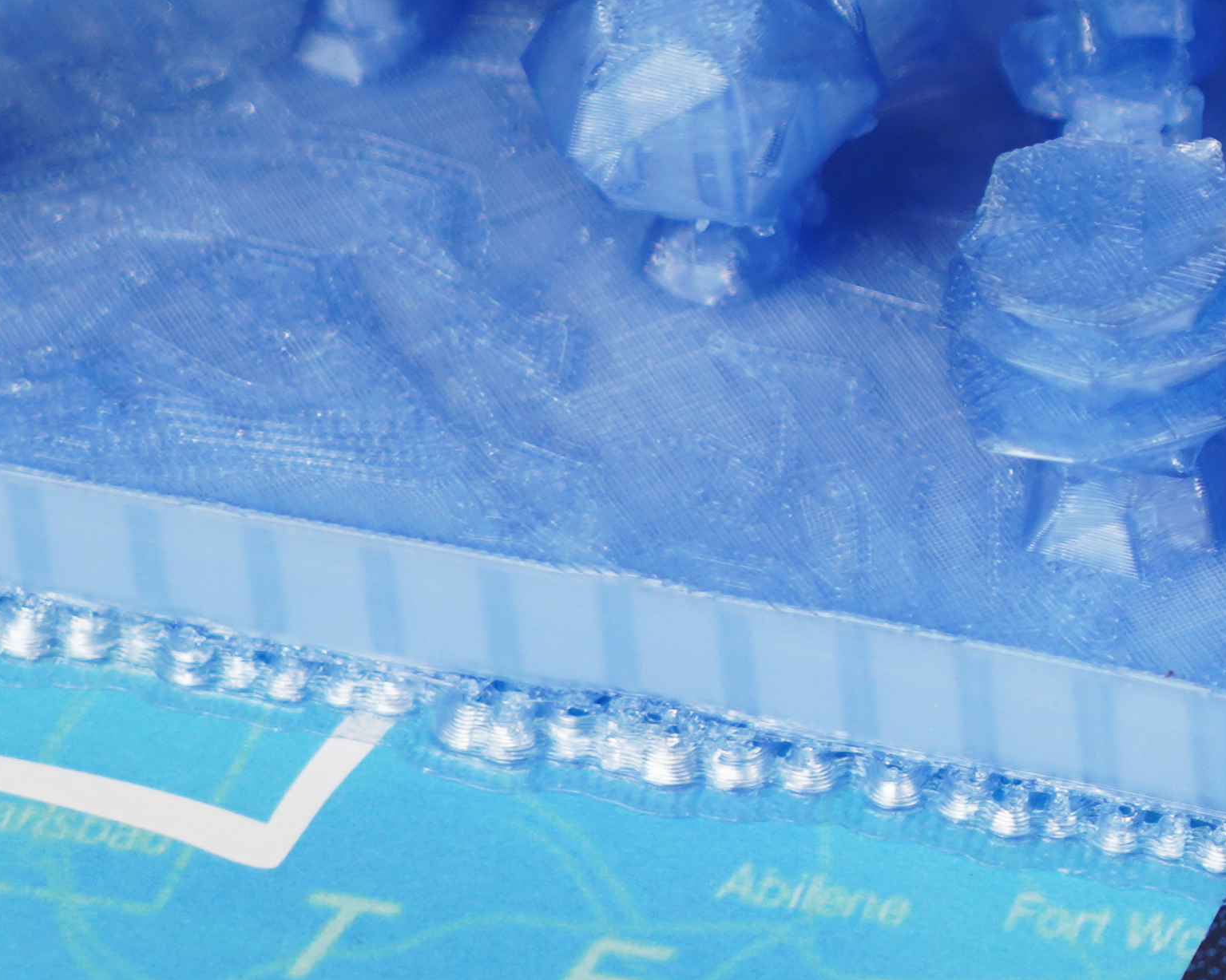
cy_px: -104
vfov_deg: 4.2
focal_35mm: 366
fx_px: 13280
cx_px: 3062
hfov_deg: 5.1
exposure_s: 1/100
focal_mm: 63
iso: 100
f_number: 4.5
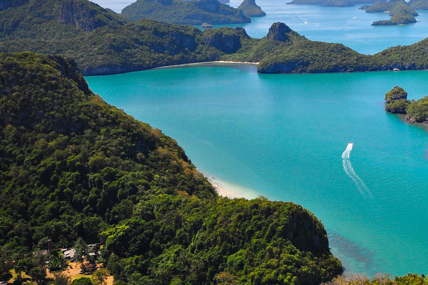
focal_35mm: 59
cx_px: 411
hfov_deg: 31.8
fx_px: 701
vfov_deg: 22.8
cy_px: 69
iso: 200
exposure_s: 1/800
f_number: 5.6
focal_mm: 20
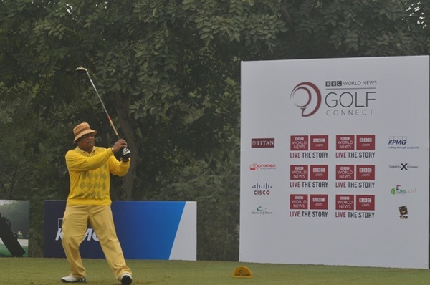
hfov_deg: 14.4
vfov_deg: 9.6
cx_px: 215
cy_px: 142
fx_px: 1699
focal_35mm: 142
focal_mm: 95
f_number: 4
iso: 400
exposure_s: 1/320
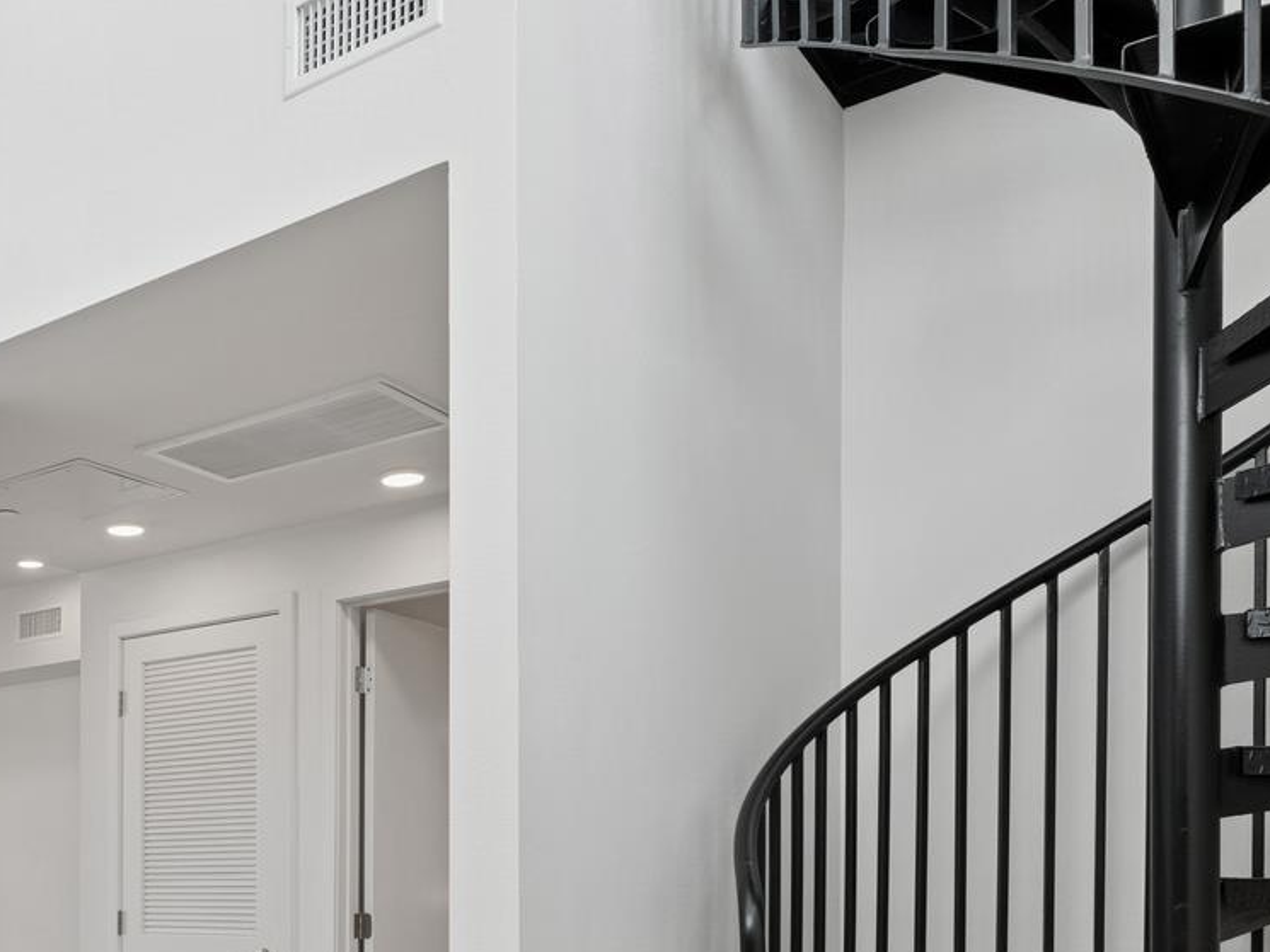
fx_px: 1358
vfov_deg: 35.4
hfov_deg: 45.7
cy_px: 929
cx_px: 145
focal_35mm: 37
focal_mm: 14
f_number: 8
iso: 160
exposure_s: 1/30
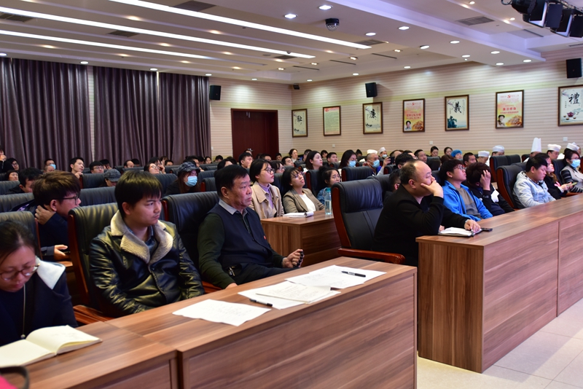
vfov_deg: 37.9
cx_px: 292
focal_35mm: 35
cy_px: 194
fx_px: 567
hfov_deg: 54.4
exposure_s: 1/40
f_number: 4
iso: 800
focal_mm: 35
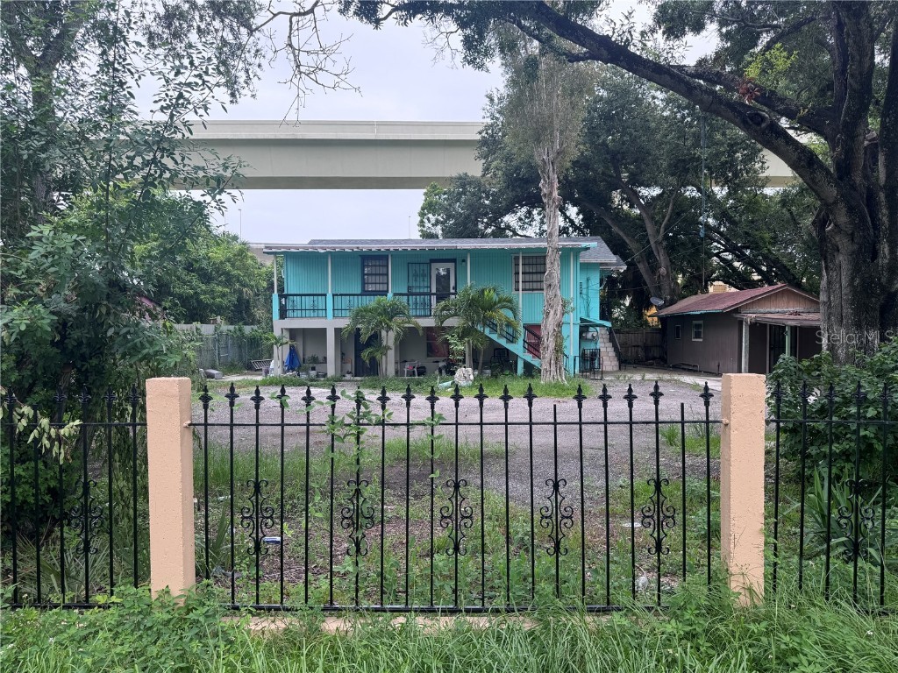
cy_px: 336
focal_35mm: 24
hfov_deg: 71.6
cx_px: 449
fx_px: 623
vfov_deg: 56.8
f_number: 1.78
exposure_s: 1/464
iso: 80
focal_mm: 6.76
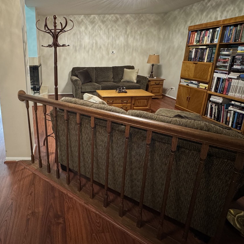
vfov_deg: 71.4
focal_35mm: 21
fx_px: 167
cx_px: 58
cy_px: 97
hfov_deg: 67.1
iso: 400
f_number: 2.2
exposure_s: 1/60
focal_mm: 2.22
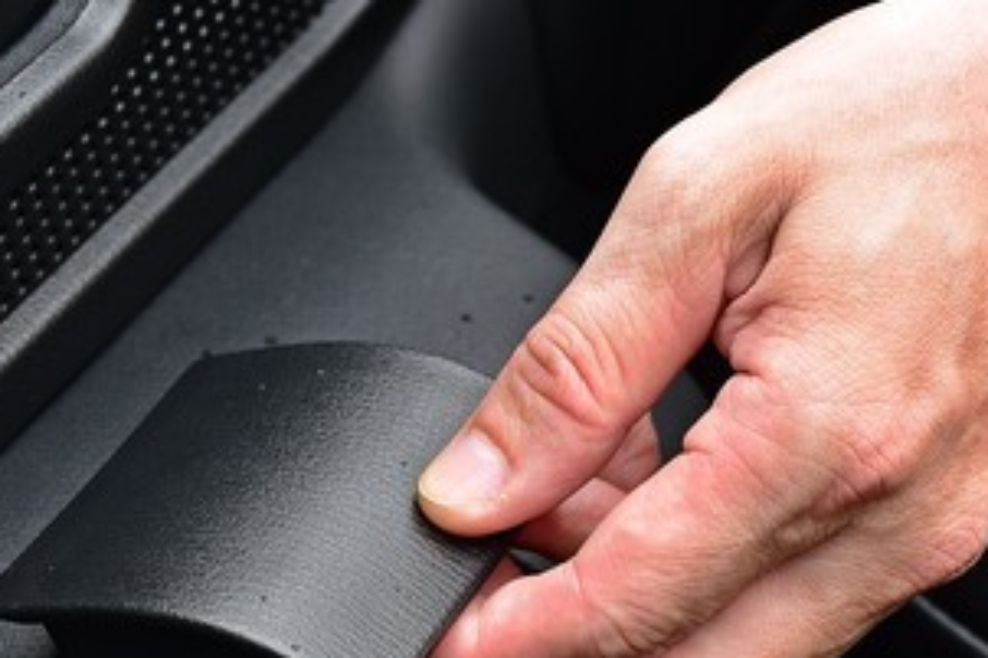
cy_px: 314
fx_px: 4910
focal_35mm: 179
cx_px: 671
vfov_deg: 7.7
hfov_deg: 11.5
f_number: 8
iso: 125
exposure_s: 1/60
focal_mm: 60
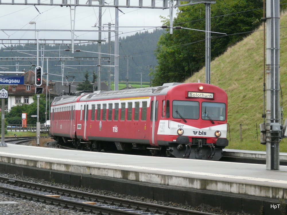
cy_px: 108
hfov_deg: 12.3
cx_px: 144
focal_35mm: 161
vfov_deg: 9.2
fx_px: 1335
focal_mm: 26.4
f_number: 3.6
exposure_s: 1/250
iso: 320
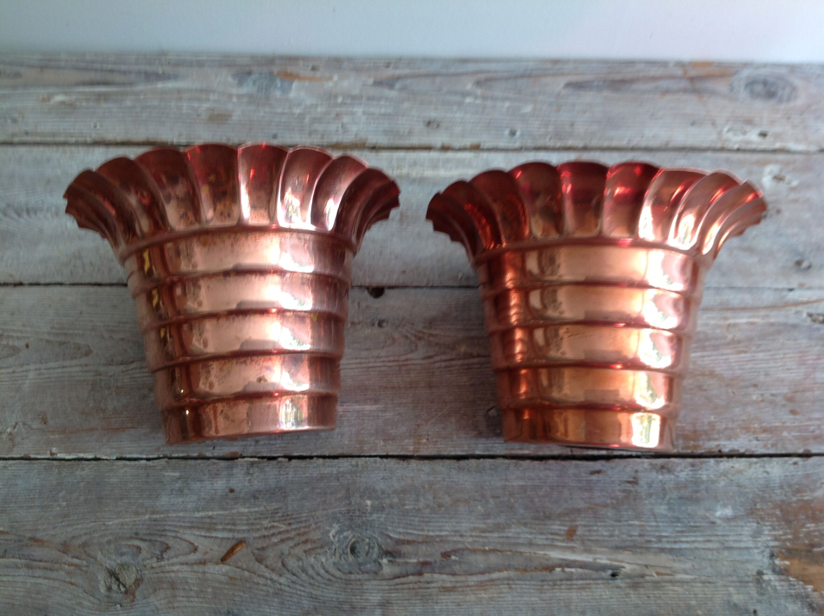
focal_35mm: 35
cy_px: 308
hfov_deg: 52.7
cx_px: 412
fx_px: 832
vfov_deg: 40.6
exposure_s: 1/15
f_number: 2.4
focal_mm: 4.28
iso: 50
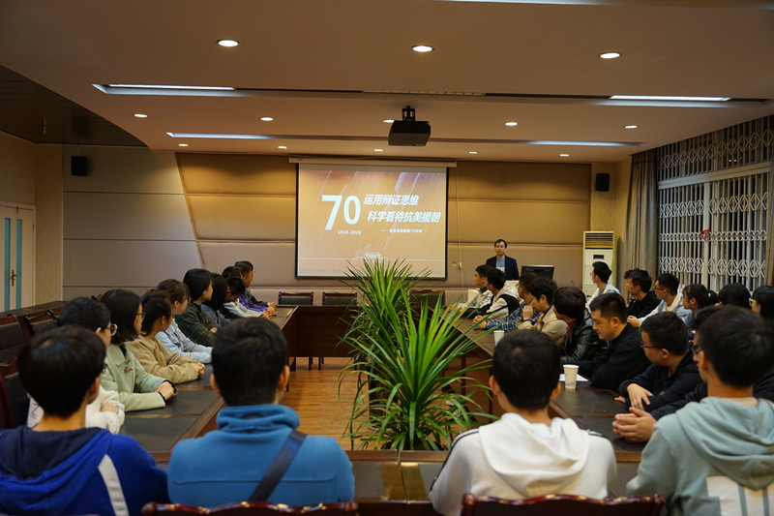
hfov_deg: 57.1
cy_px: 258
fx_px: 711
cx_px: 387
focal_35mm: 33
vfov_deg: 39.8
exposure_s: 1/160
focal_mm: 33.1
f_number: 3.5
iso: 1600
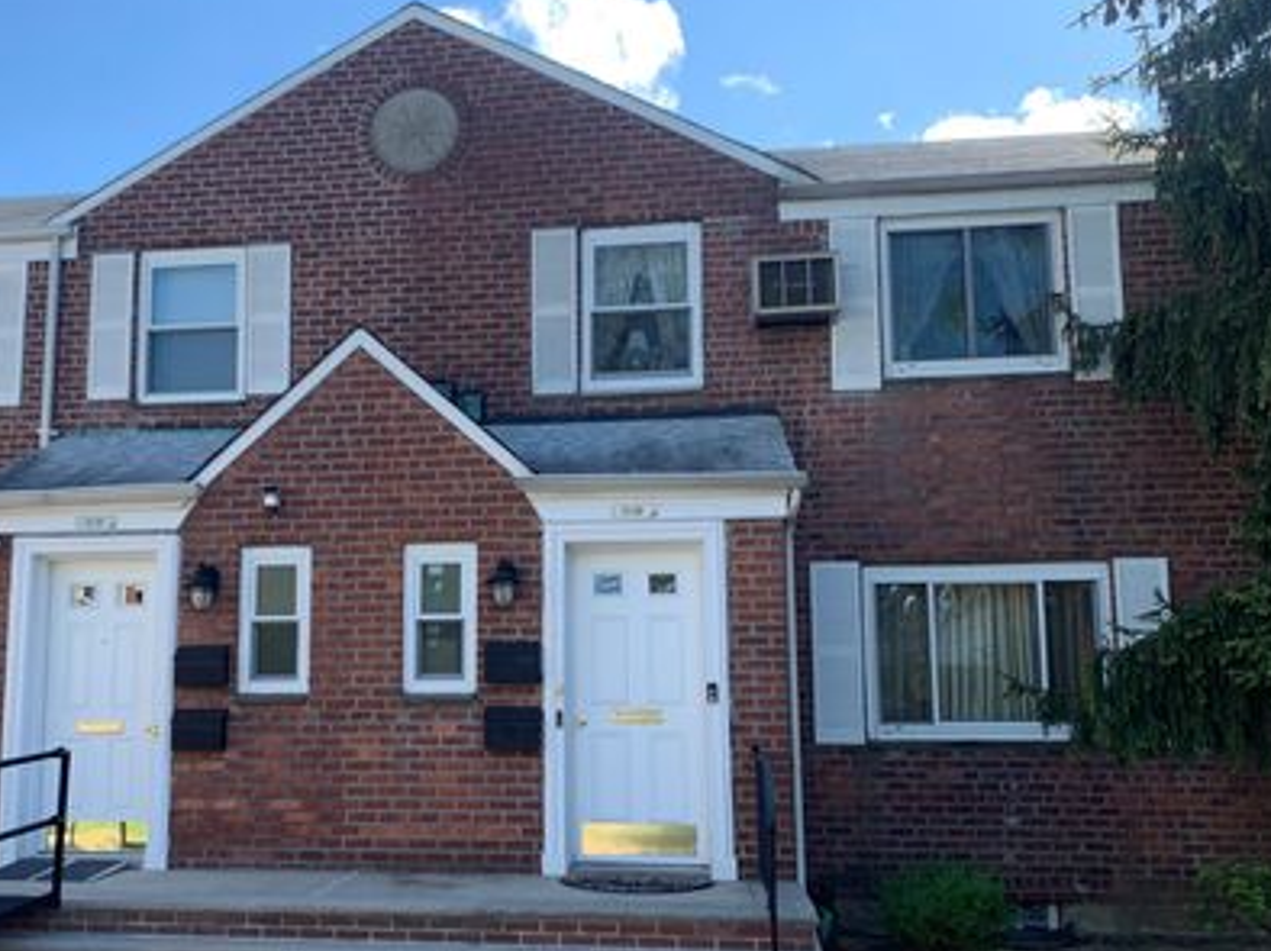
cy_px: 556
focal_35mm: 33
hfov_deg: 55.0
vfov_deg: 42.8
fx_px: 1211
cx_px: 519
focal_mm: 4.25
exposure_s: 1/561
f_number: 1.8
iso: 25
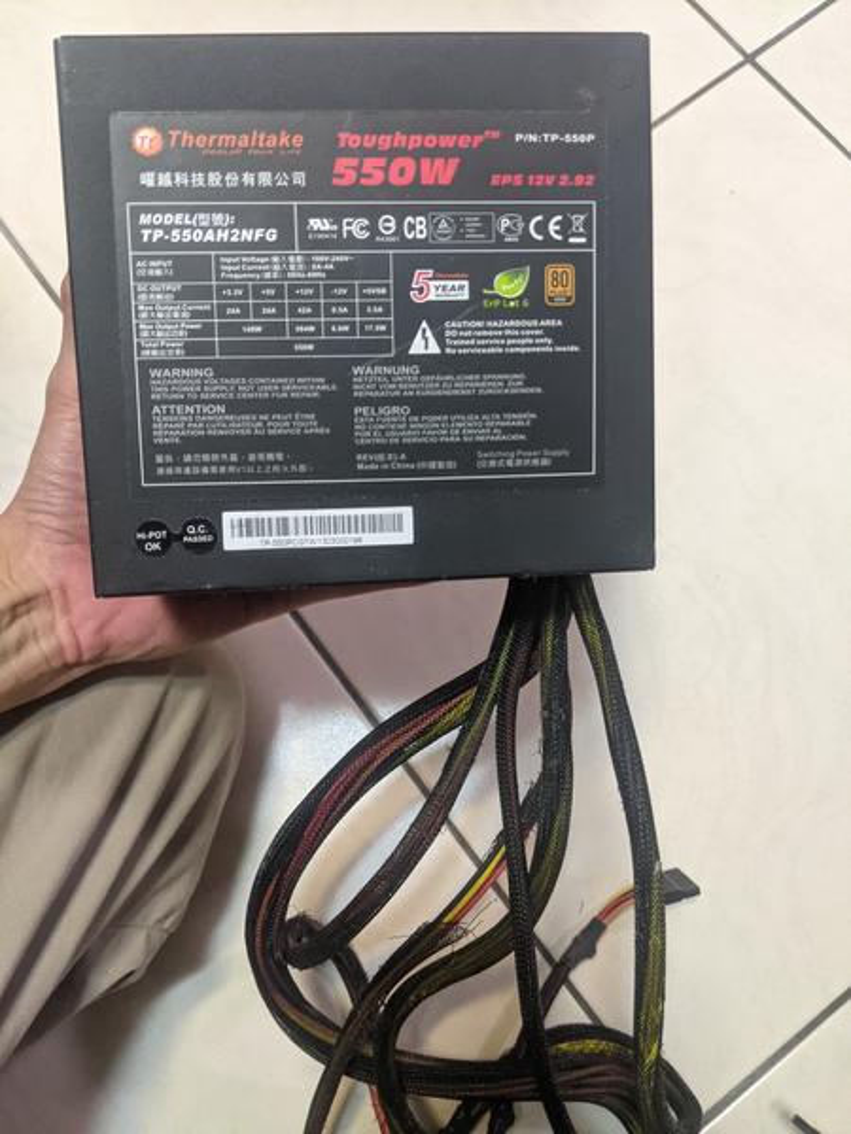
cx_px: 426
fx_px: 885
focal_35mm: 27
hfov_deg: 51.4
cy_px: 567
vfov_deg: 65.3
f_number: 1.8
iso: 291
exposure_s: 1/24
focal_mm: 4.44
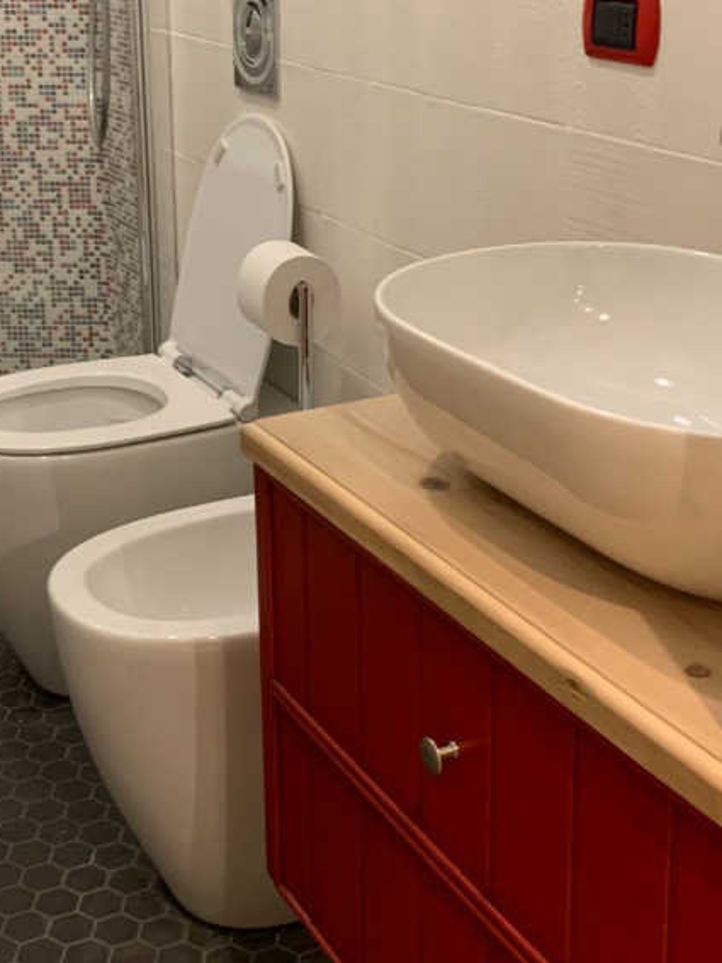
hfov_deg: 26.5
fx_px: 1530
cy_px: 285
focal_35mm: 55
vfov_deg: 34.5
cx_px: 263
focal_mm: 4.25
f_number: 1.8
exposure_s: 1/50
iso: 320
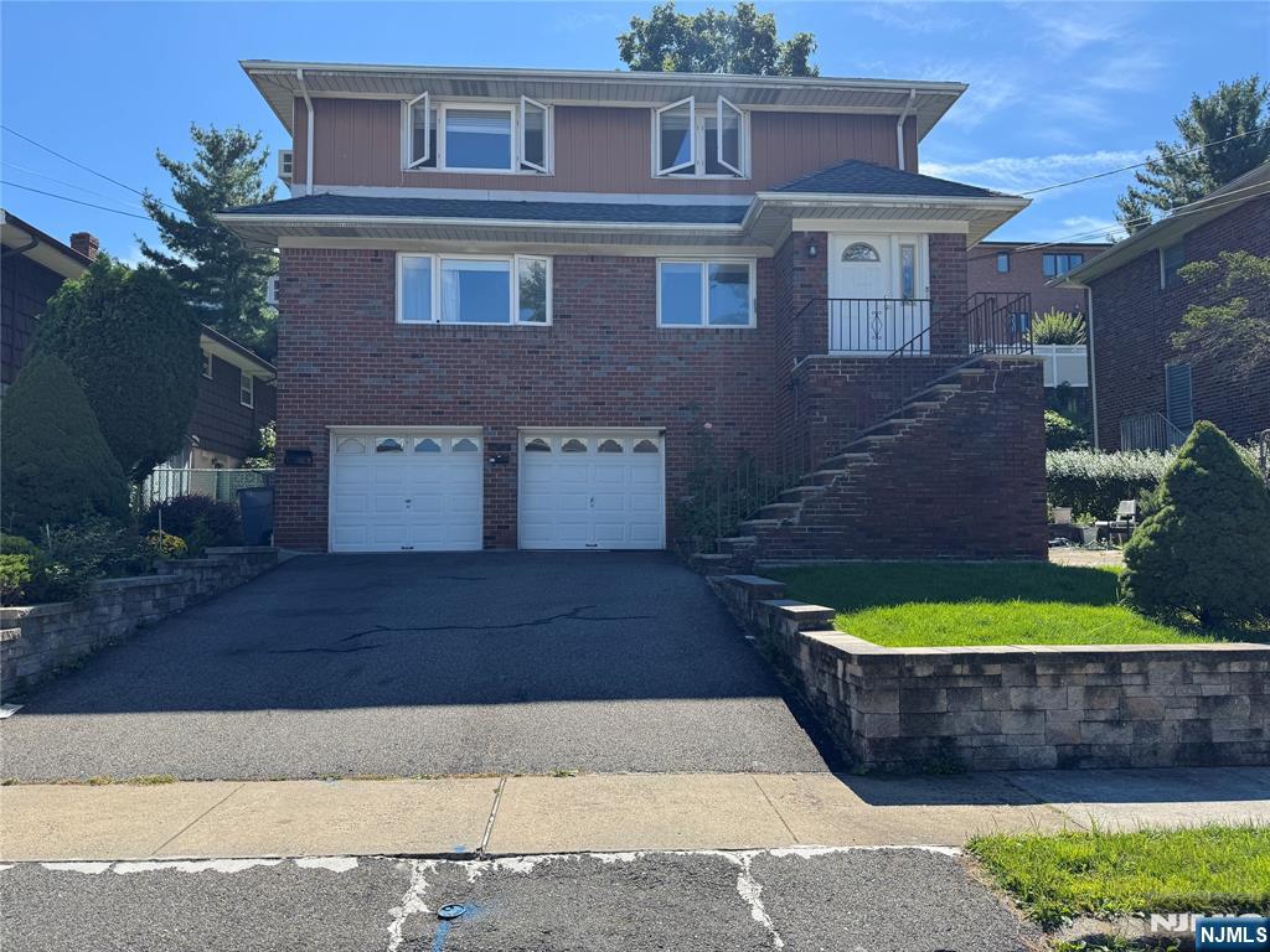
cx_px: 635
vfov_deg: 56.8
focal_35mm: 24
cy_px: 476
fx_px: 881
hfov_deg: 71.6
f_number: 1.78
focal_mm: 6.76
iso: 80
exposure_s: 1/2415
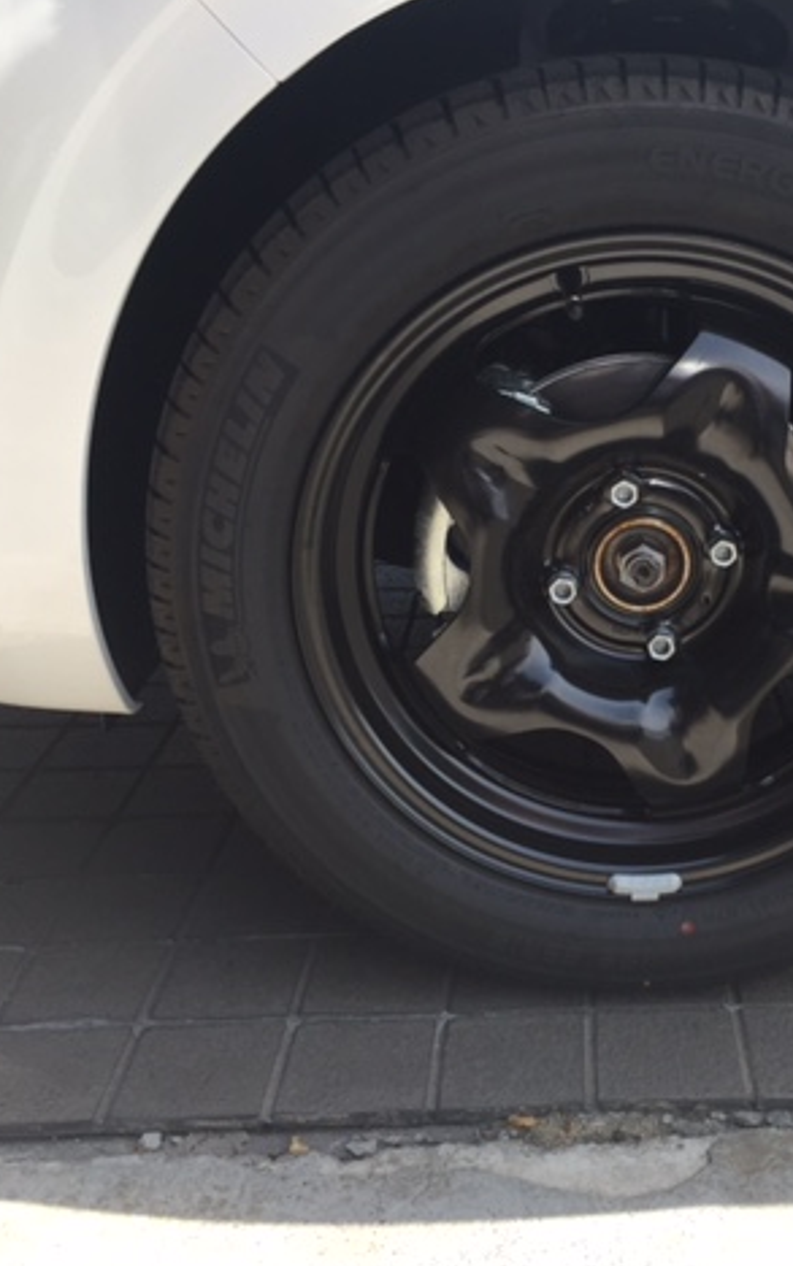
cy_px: 636
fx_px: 1451
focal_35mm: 42
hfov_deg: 29.8
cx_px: 652
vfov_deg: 47.2
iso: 32
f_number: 2.2
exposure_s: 1/618
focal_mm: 4.15
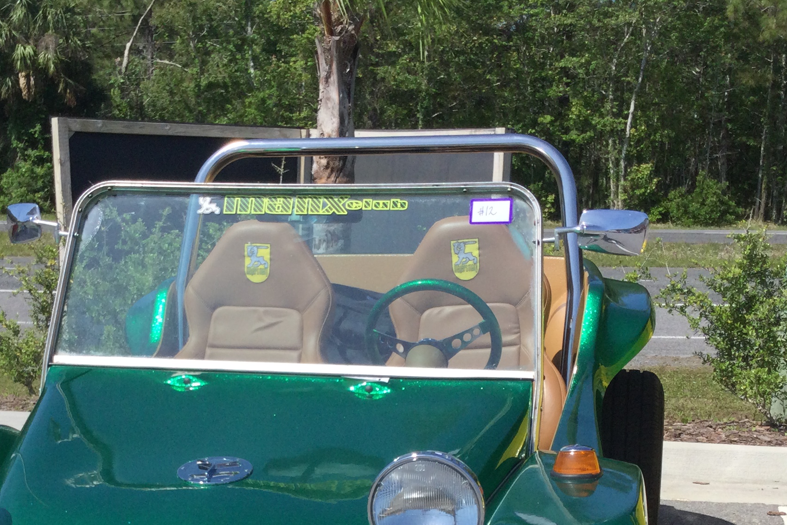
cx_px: 285
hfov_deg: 32.2
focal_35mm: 62
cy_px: 529
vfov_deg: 21.2
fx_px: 1356
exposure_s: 1/1631
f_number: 2.4
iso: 25
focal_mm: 3.3
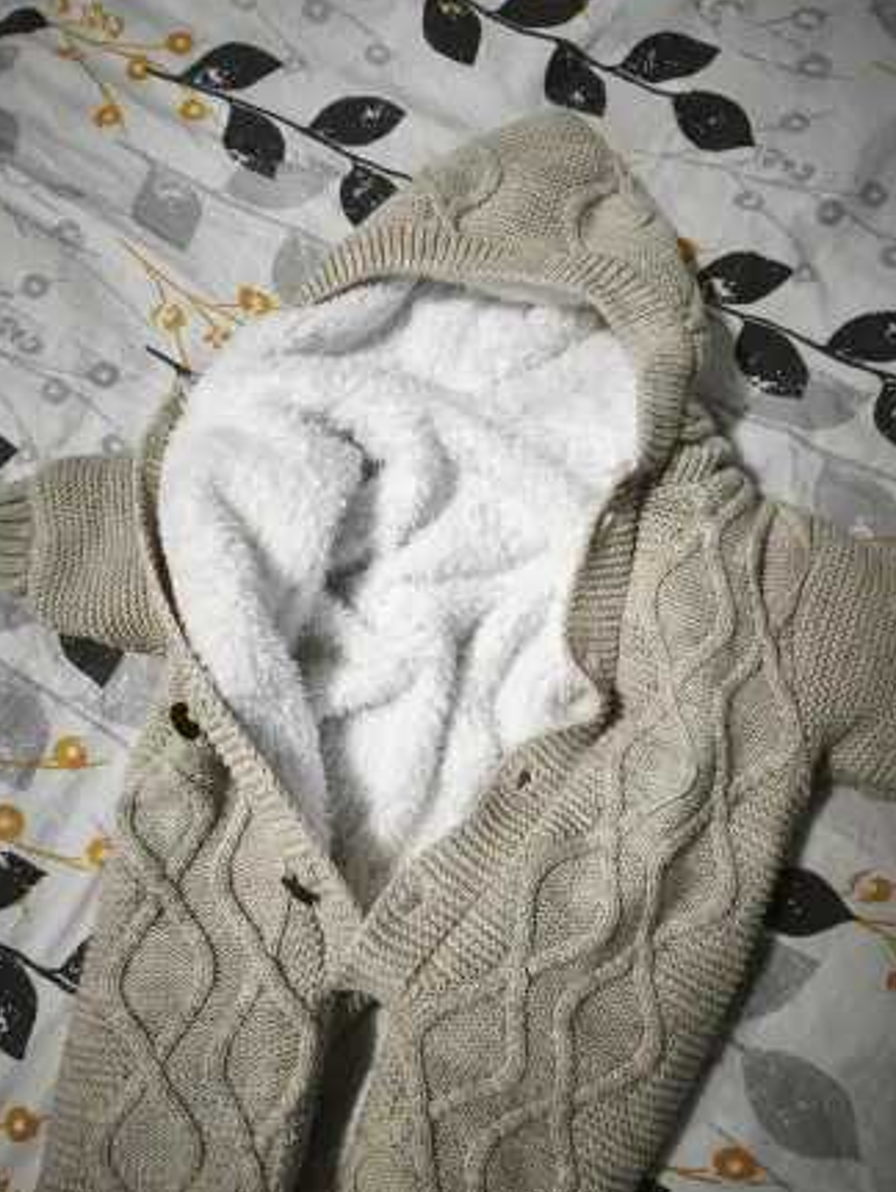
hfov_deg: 56.9
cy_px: 595
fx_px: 827
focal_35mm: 24
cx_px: 437
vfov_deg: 71.6
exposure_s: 1/33.3
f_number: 1.7
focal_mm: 5.35
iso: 800
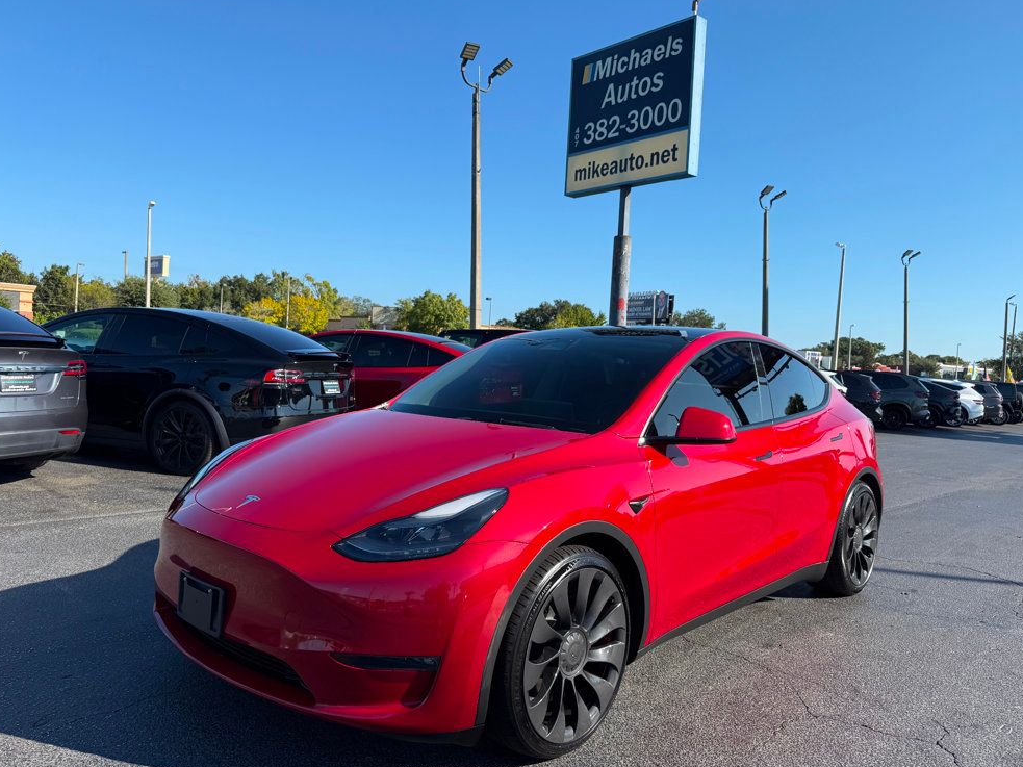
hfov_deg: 69.4
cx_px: 520
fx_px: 739
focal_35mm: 25
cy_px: 389
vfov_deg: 54.9
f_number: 1.78
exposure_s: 1/3425
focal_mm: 6.76
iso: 80
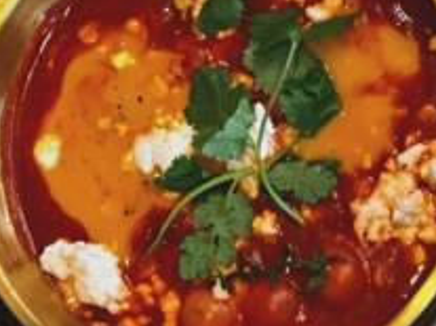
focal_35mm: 251
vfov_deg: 5.9
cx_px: 666
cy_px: 393
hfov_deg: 7.7
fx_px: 3160
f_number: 2
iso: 160
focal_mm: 6
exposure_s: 1/33
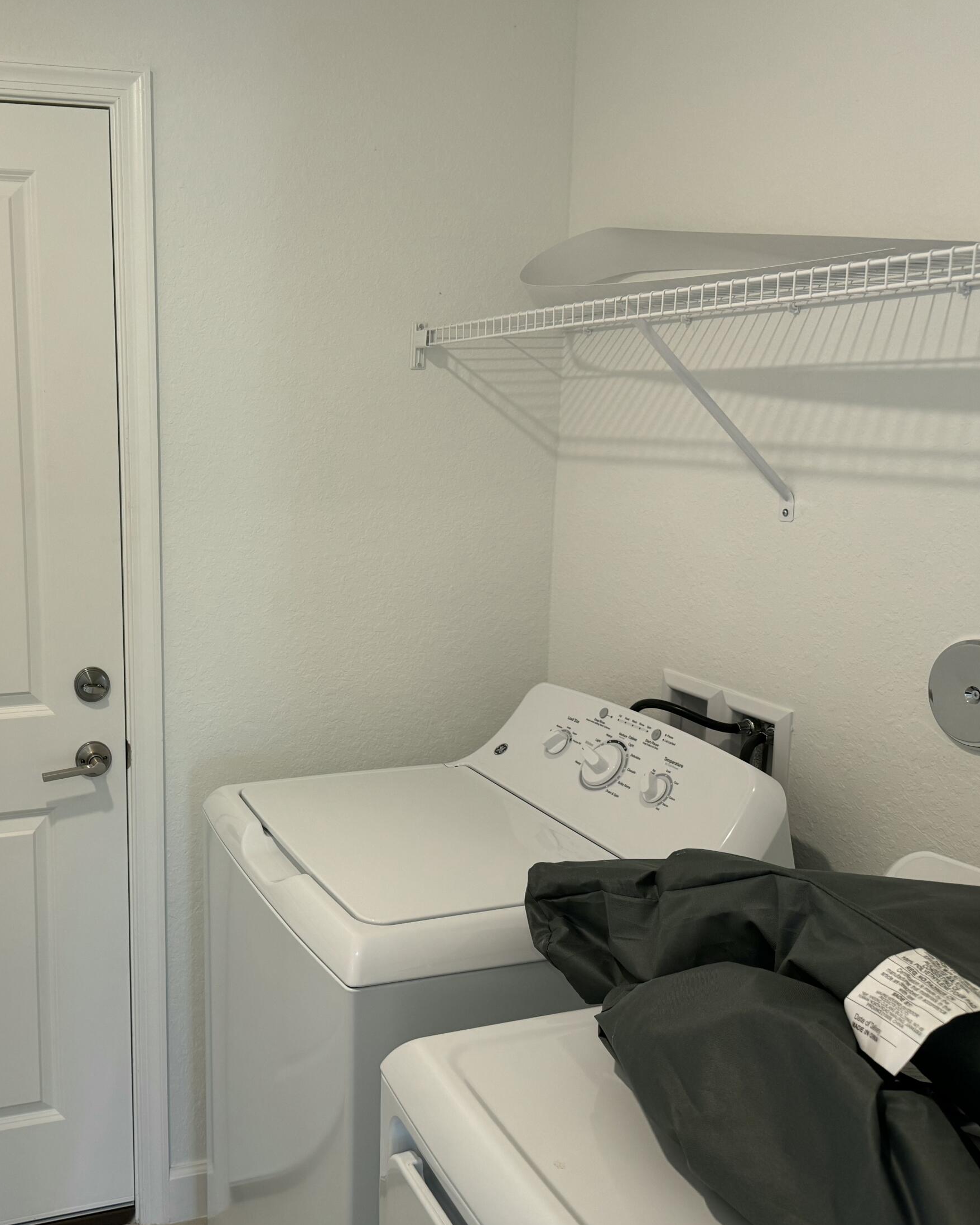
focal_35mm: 32
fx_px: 1160
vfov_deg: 55.7
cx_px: 217
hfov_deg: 43.9
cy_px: 610
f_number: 1.78
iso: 125
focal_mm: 6.76
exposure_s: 1/120
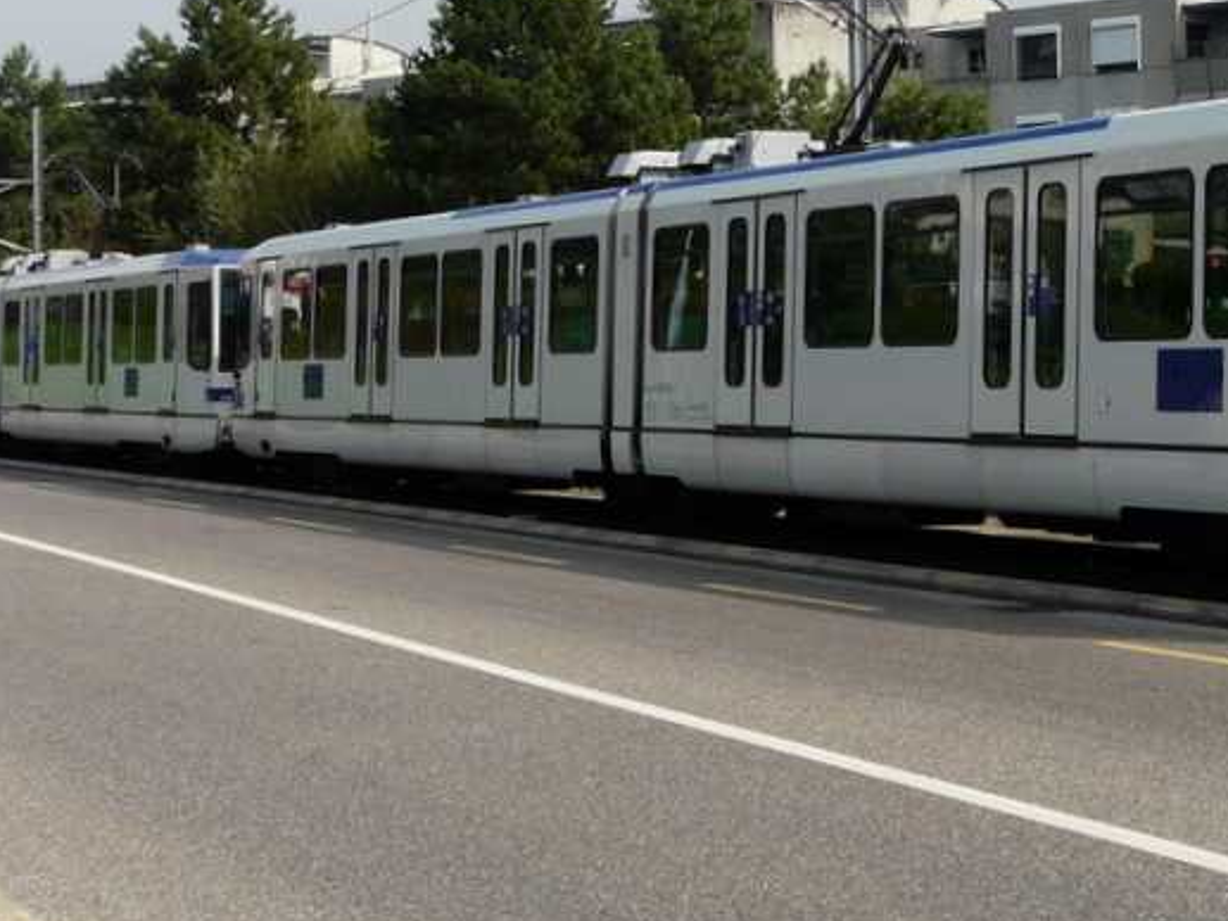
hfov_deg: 22.3
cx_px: 950
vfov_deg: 16.9
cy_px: 209
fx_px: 3087
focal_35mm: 87
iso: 100
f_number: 5.6
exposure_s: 1/500
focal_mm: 7.4
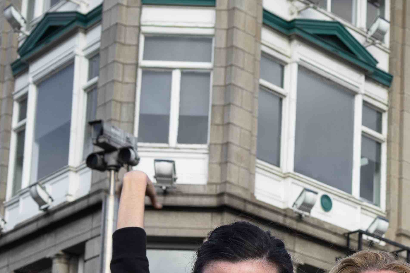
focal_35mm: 110
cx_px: 442
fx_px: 1253
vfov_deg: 11.9
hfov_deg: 18.0
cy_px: 401
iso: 100
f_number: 8
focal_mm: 35
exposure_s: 1/125
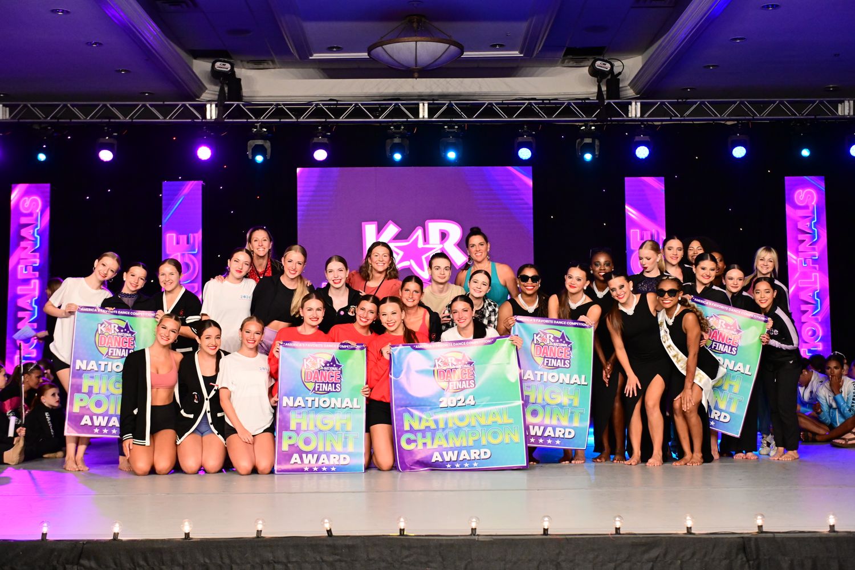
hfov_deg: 41.1
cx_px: 428
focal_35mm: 48
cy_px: 285
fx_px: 1140
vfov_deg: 28.1
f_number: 3.5
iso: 4000
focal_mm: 48
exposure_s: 1/640
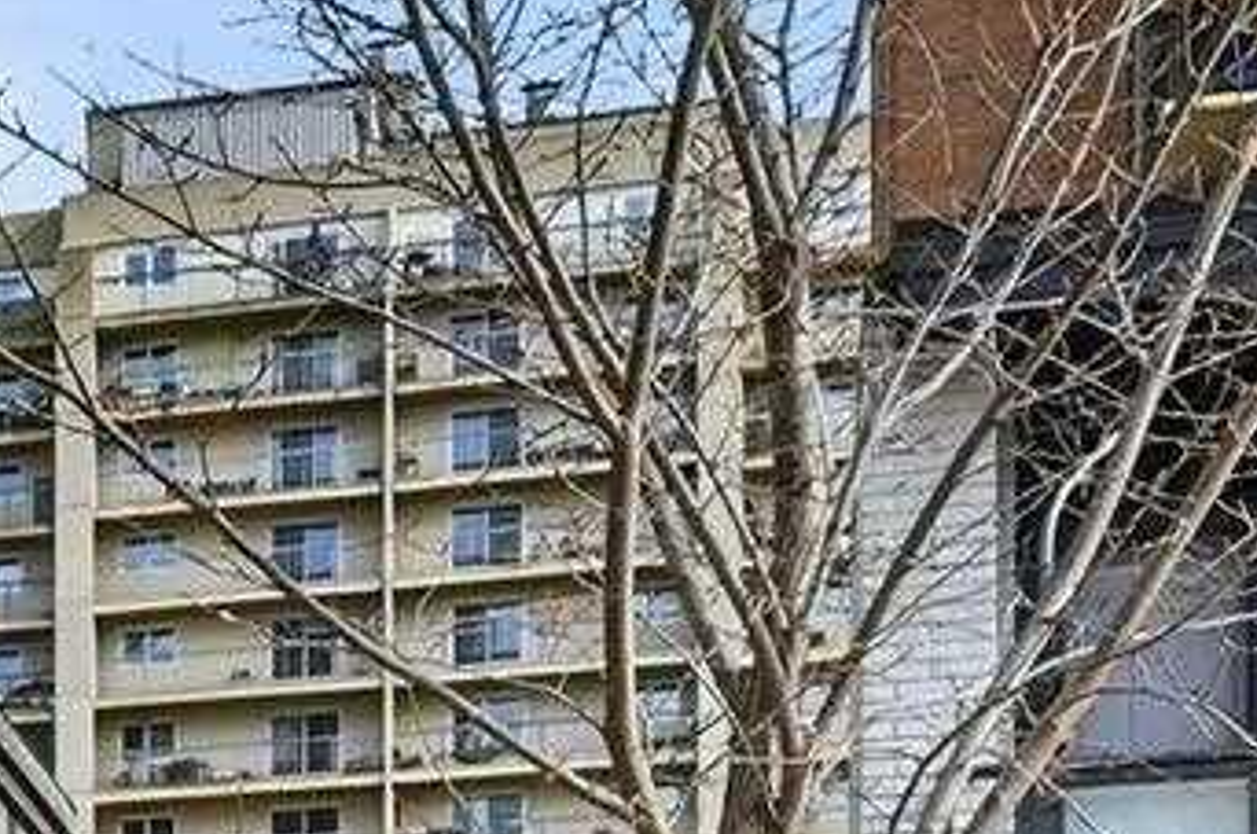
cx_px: -1658
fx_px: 4846
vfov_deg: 9.1
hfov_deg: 12.1
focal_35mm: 139
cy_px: 1795
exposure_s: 1/640
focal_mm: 19
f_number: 8
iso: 100
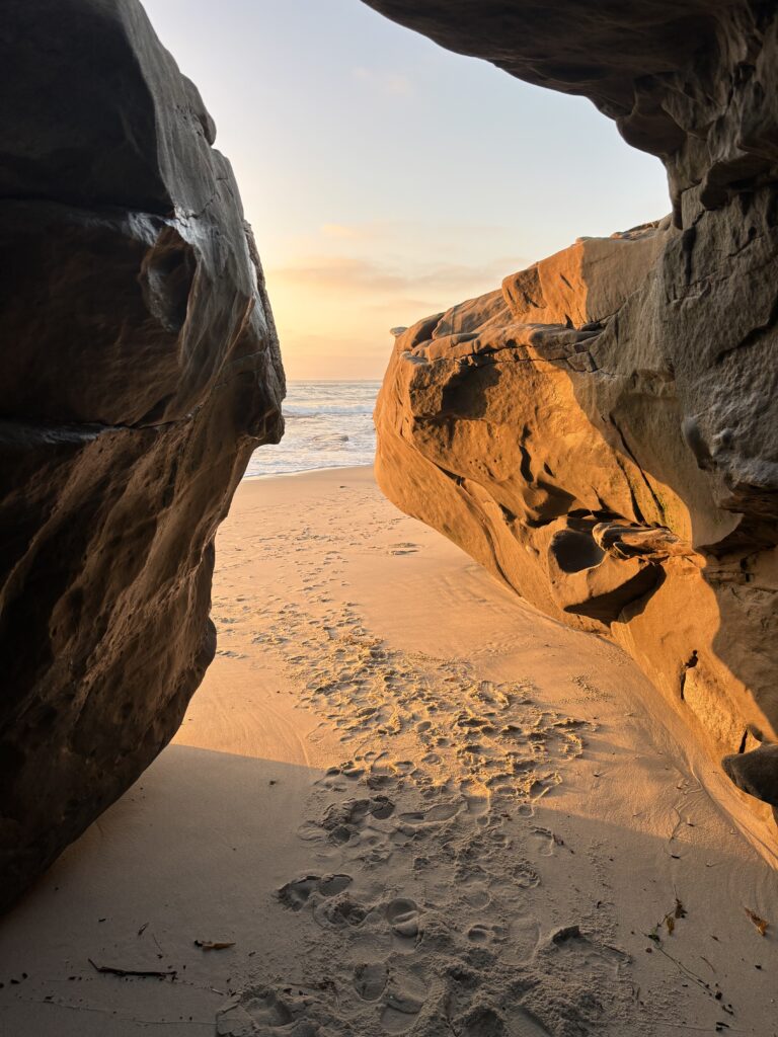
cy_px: 518
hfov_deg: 53.1
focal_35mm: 26
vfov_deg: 67.3
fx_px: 779
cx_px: 389
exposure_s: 1/347
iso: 50
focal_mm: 5.96
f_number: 1.6
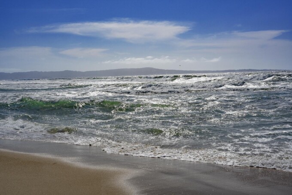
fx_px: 405
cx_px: 146
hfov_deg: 39.6
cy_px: 98
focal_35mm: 50
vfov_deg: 27.0
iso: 100
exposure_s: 1/750
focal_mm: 50
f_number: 16
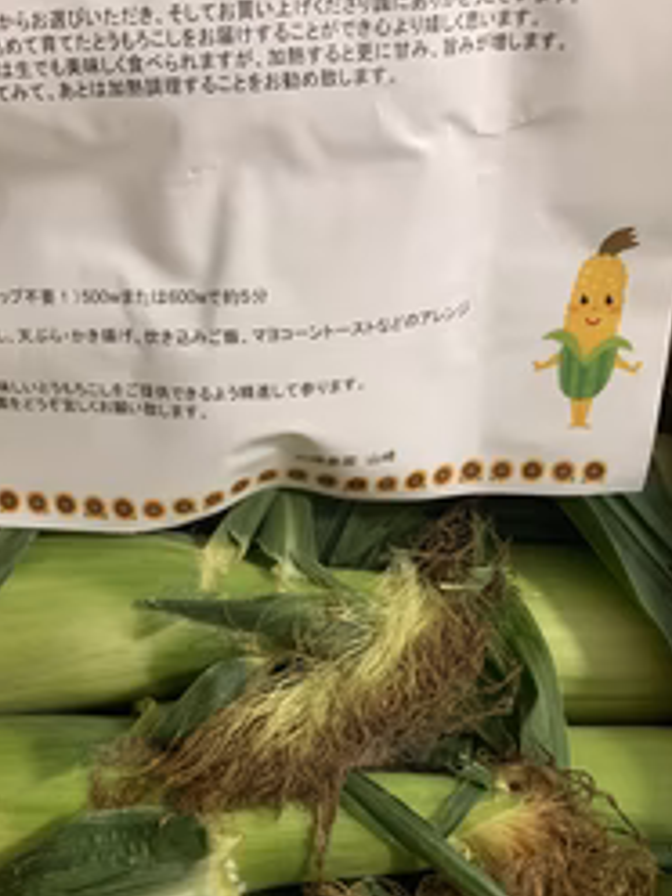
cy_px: 593
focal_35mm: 42
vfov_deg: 44.2
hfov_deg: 34.2
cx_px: 267
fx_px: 1087
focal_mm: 4.25
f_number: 1.8
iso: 400
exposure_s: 1/33
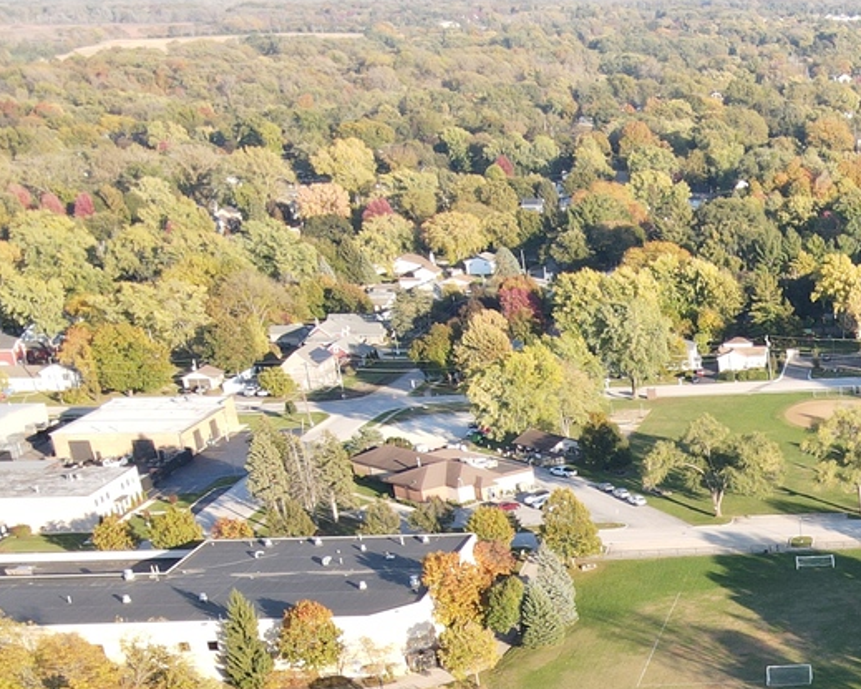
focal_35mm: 65
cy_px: 858
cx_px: 1113
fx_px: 1656
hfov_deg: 25.3
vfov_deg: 21.5
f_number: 2.8
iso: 100
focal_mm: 4.5
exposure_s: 1/160
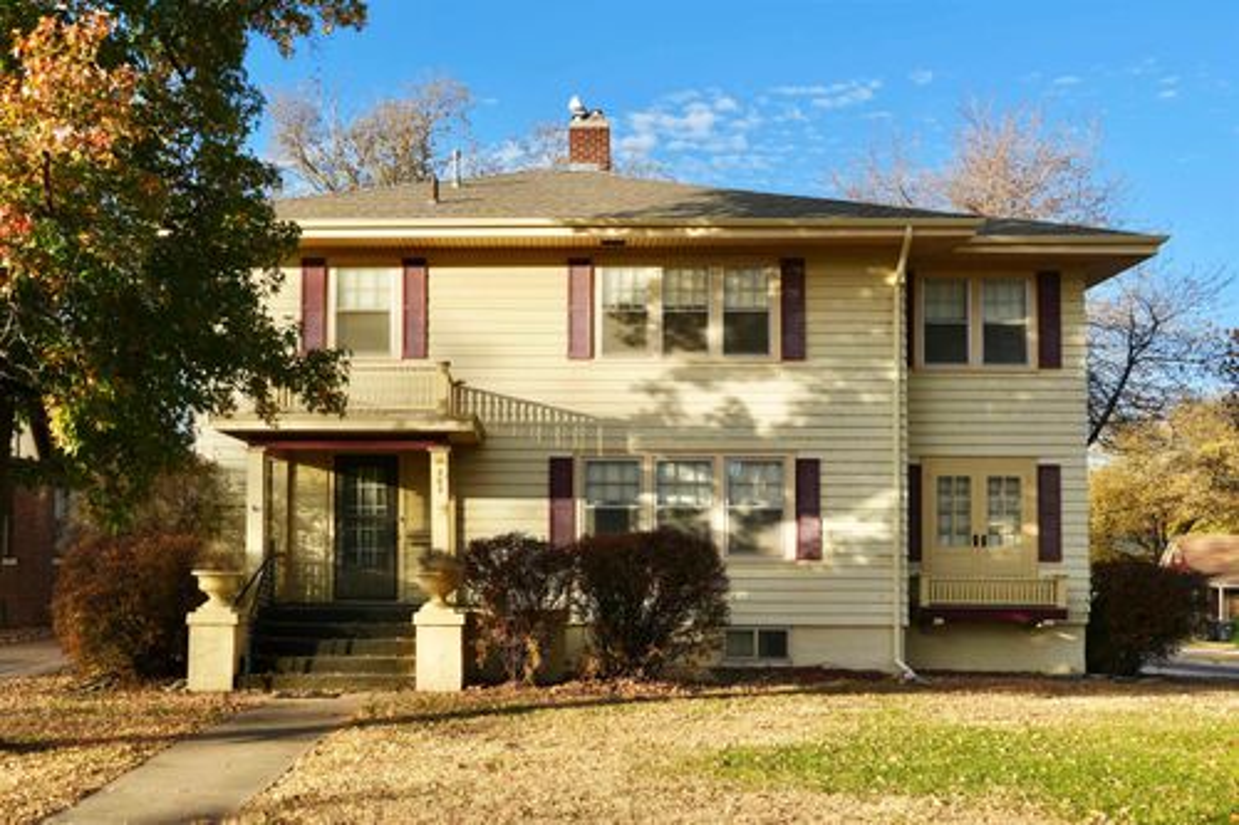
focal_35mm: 33
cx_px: 620
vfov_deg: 39.9
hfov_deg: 57.2
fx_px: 1135
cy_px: 412
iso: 100
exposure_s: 1/125
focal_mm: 22
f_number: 9
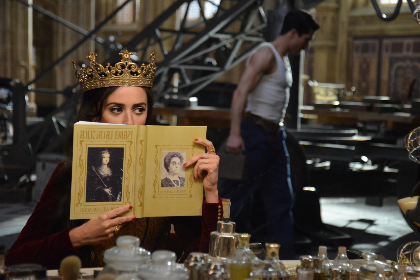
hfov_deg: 21.5
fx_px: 1108
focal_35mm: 95
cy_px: 140
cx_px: 210
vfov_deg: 14.4
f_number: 5.6
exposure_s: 1/160
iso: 2500
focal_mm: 95
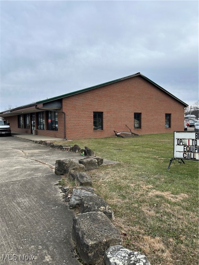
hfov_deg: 53.1
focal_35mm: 26
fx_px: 199
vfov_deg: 67.3
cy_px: 132
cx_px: 100
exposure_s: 1/1972
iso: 50
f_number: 1.5
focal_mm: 5.7
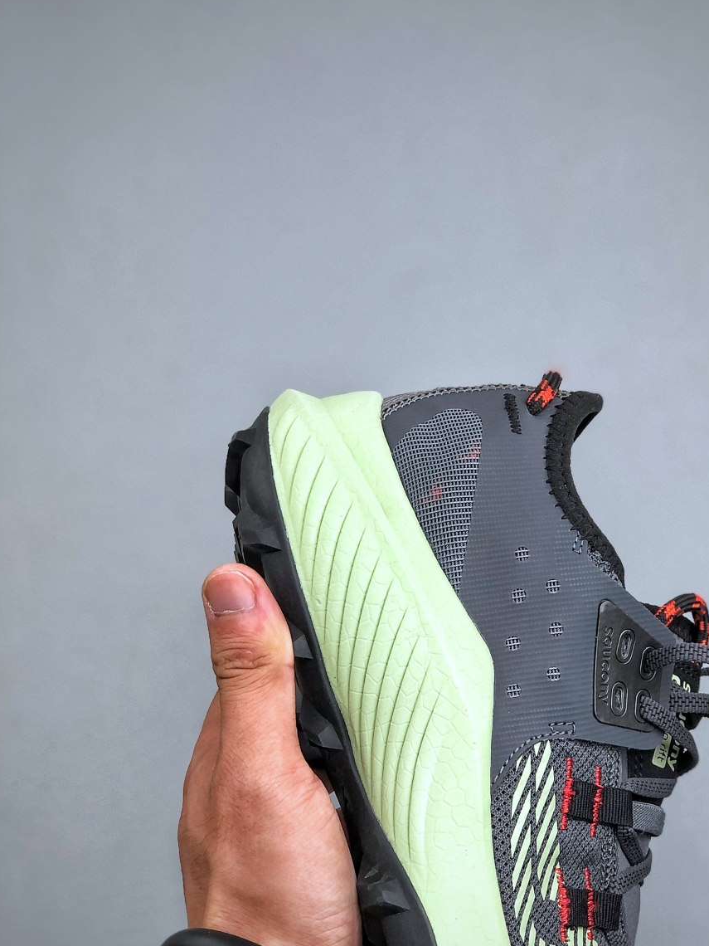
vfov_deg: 27.0
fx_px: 1966
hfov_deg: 20.4
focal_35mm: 72
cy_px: 548
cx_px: 425
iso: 40
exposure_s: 1/100
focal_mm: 6.6
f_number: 2.8
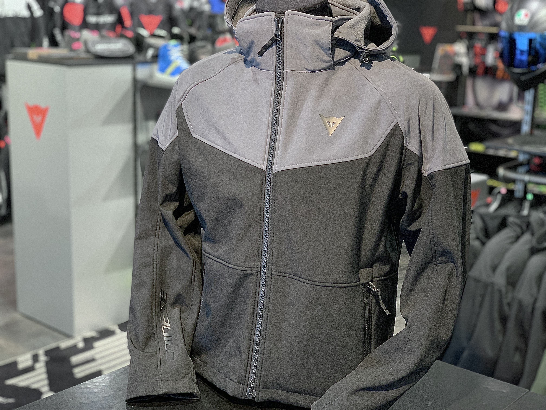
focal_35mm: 52
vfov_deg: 28.0
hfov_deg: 36.8
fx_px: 820
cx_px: 273
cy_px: 205
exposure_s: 1/60
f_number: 2.4
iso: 160
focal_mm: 6
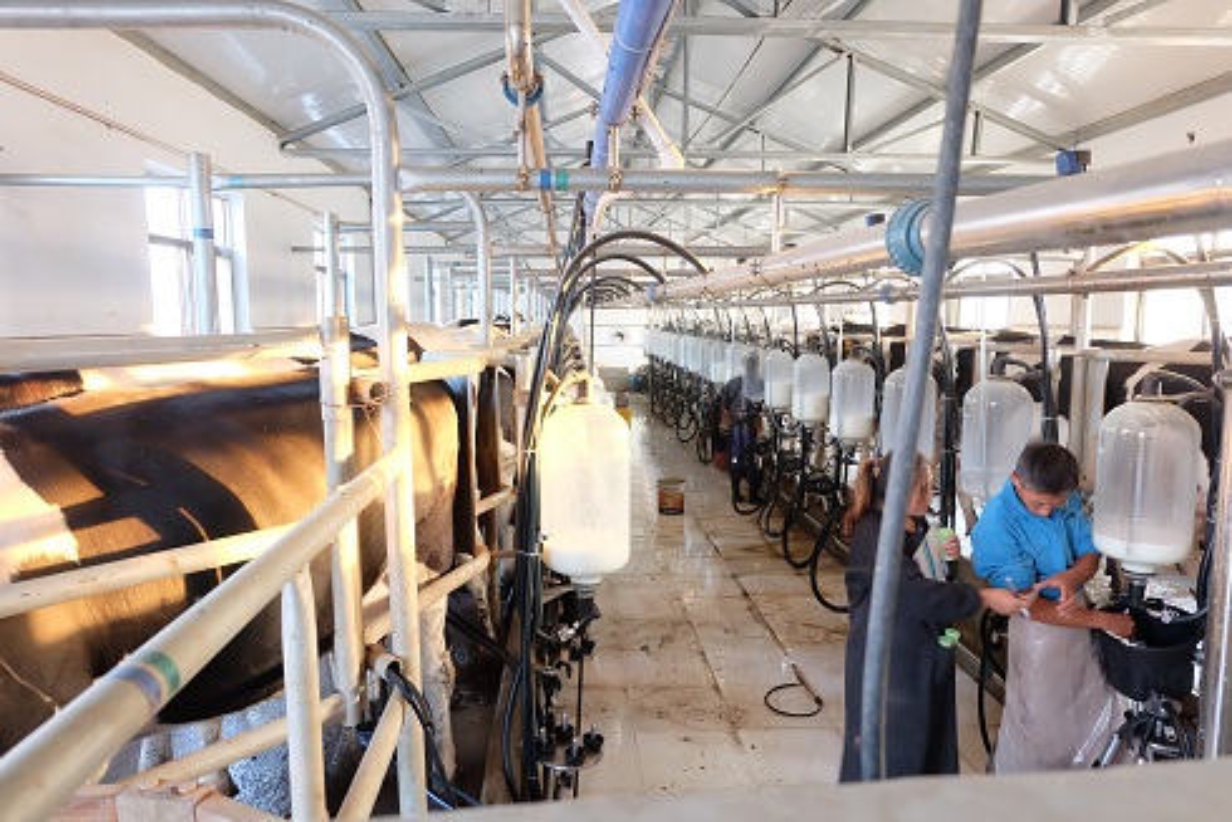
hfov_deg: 73.7
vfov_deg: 53.2
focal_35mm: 24
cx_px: 616
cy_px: 411
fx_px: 822
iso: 3200
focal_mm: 16
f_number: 4
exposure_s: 1/25
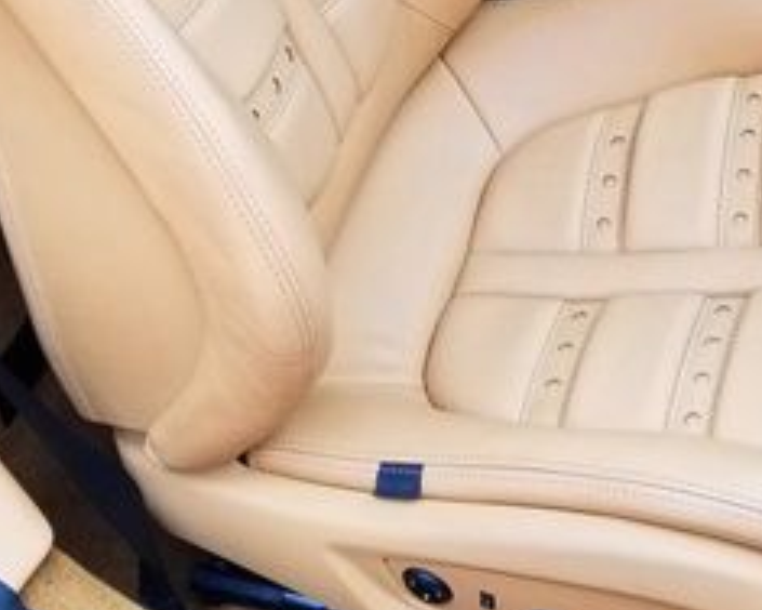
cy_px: -117
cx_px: 428
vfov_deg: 20.7
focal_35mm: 69
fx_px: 1556
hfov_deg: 27.5
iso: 80
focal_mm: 4.3
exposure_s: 1/120
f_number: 1.7
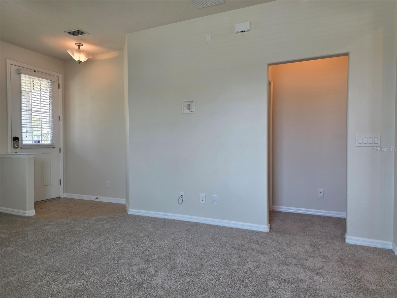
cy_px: 149
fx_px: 264
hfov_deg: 73.9
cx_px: 198
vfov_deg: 58.9
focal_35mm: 23
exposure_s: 1/120
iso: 80
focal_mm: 6.3
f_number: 1.7
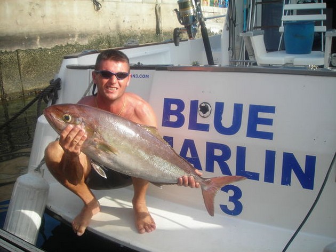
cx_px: 168
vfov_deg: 37.7
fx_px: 369
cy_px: 126
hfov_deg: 49.0
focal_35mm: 38
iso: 50
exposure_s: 1/407
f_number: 3.2
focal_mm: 6.3
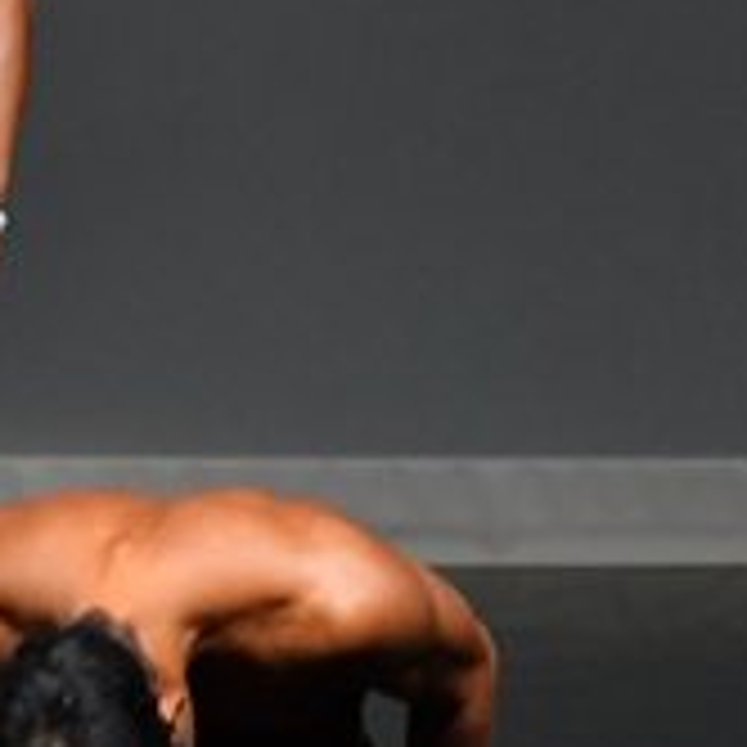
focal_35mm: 1128
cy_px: 886
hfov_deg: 1.6
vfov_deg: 1.6
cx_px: -286
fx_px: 27540
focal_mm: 190
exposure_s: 1/400
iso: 5000
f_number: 5.6
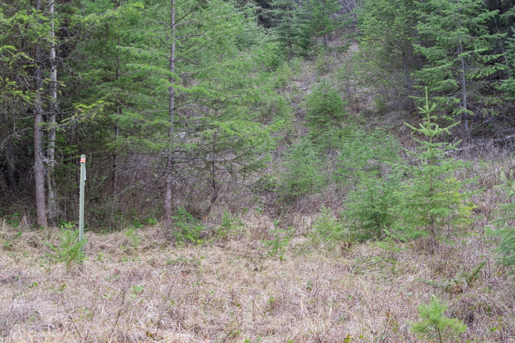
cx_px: 287
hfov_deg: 32.3
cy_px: 88
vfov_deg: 21.7
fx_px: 887
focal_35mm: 62
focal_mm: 26
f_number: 6.3
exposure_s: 1/13
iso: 100
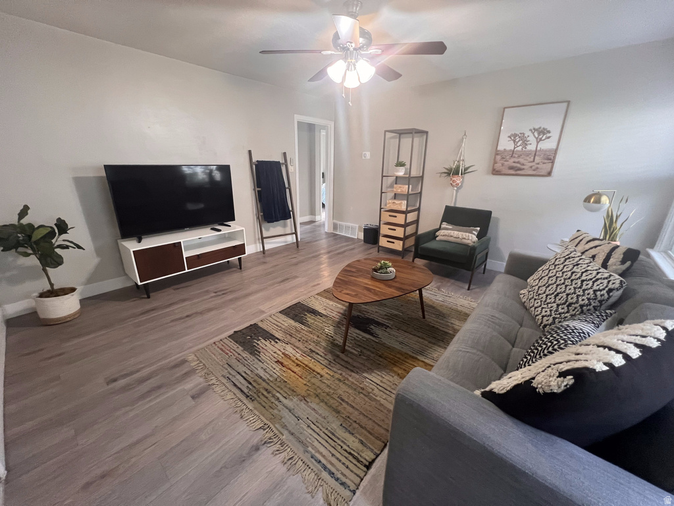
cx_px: 337
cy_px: 253
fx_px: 253
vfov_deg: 89.9
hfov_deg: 106.2
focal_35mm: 13
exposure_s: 1/60
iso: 400
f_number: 1.8
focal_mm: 1.57
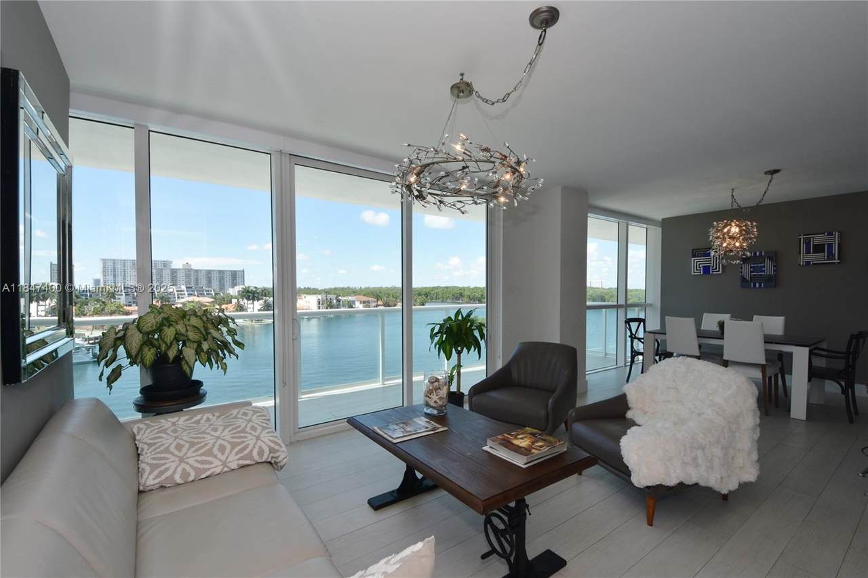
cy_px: 289
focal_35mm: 15
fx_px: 362
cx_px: 434
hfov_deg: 100.4
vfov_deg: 77.3
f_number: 8
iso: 200
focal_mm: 10
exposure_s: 1/250
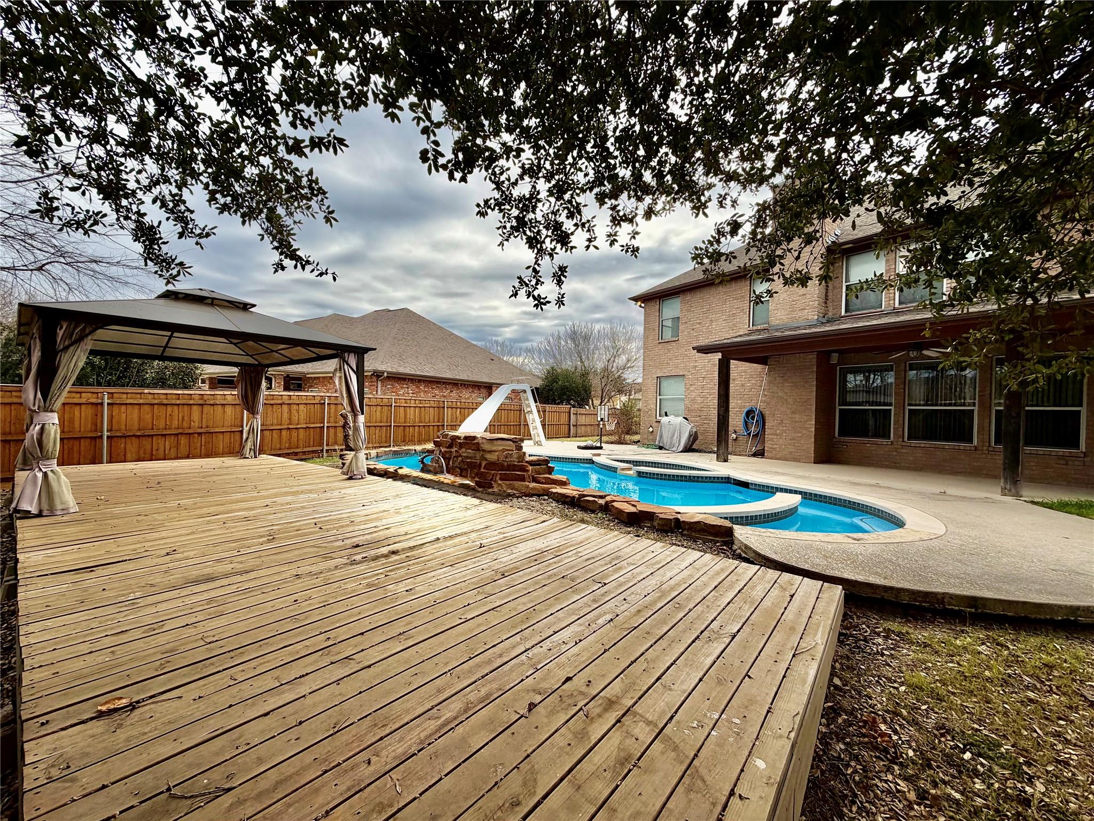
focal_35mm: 14
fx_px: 442
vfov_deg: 85.7
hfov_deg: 102.1
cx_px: 547
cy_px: 410
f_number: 2.2
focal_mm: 2.22
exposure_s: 1/770
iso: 25
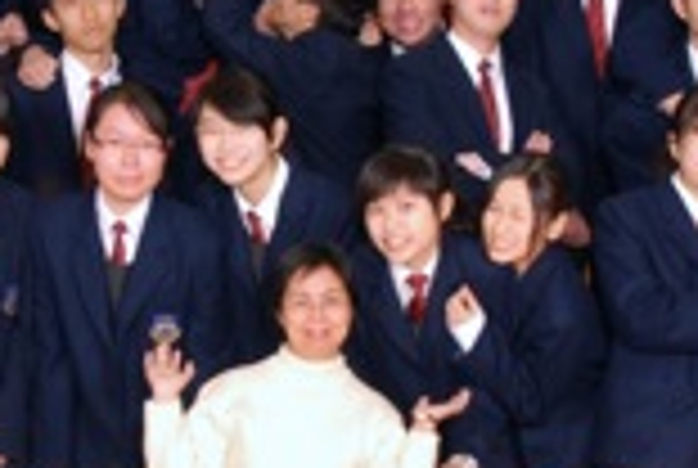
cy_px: 277
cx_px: 306
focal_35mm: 126
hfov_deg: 16.3
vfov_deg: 11.0
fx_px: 2439
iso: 100
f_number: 7.1
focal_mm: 27
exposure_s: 1/13
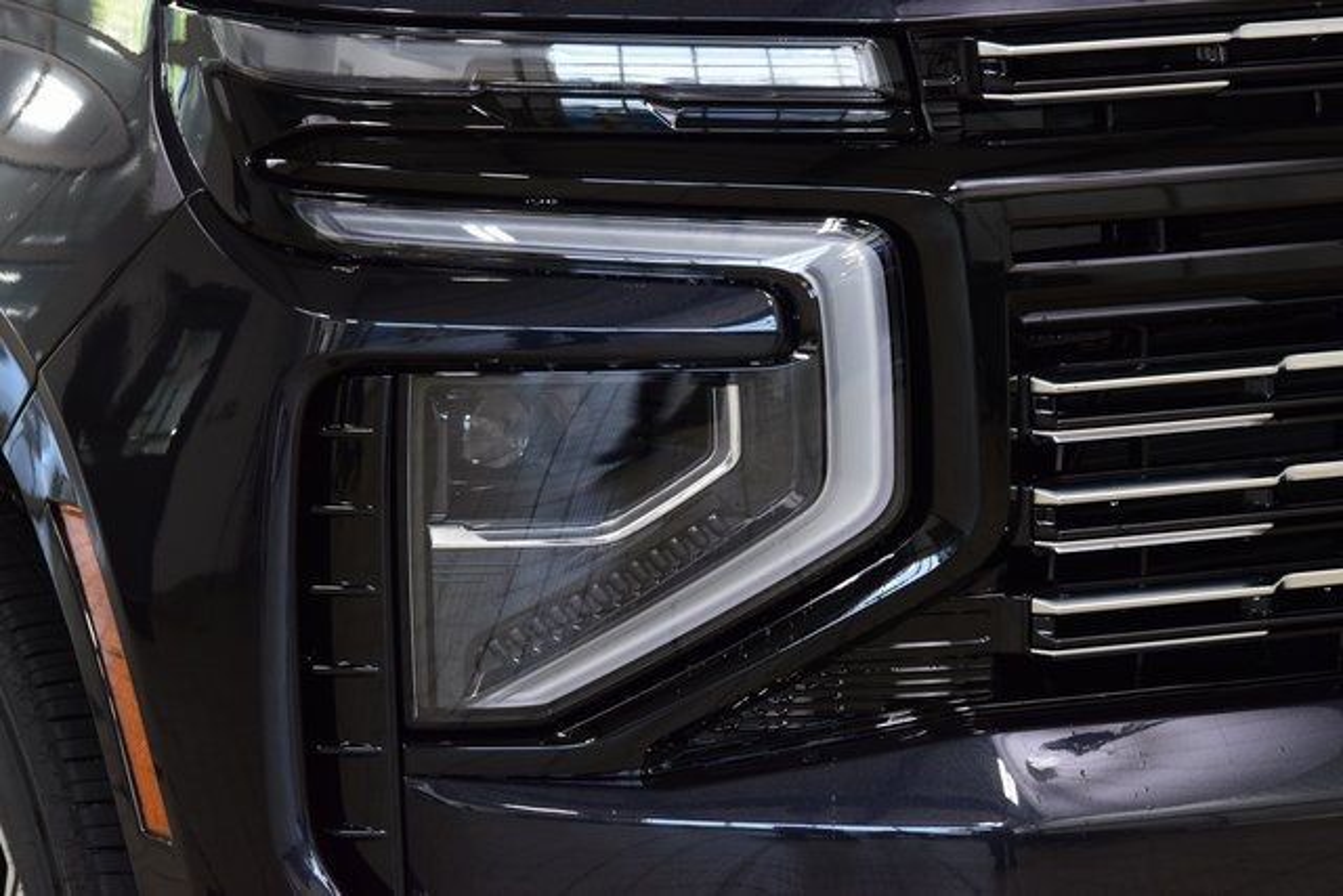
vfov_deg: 13.0
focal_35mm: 105
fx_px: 3918
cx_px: 672
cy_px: 448
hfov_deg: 19.5
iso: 1400
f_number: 7.1
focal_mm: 70
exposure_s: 1/30
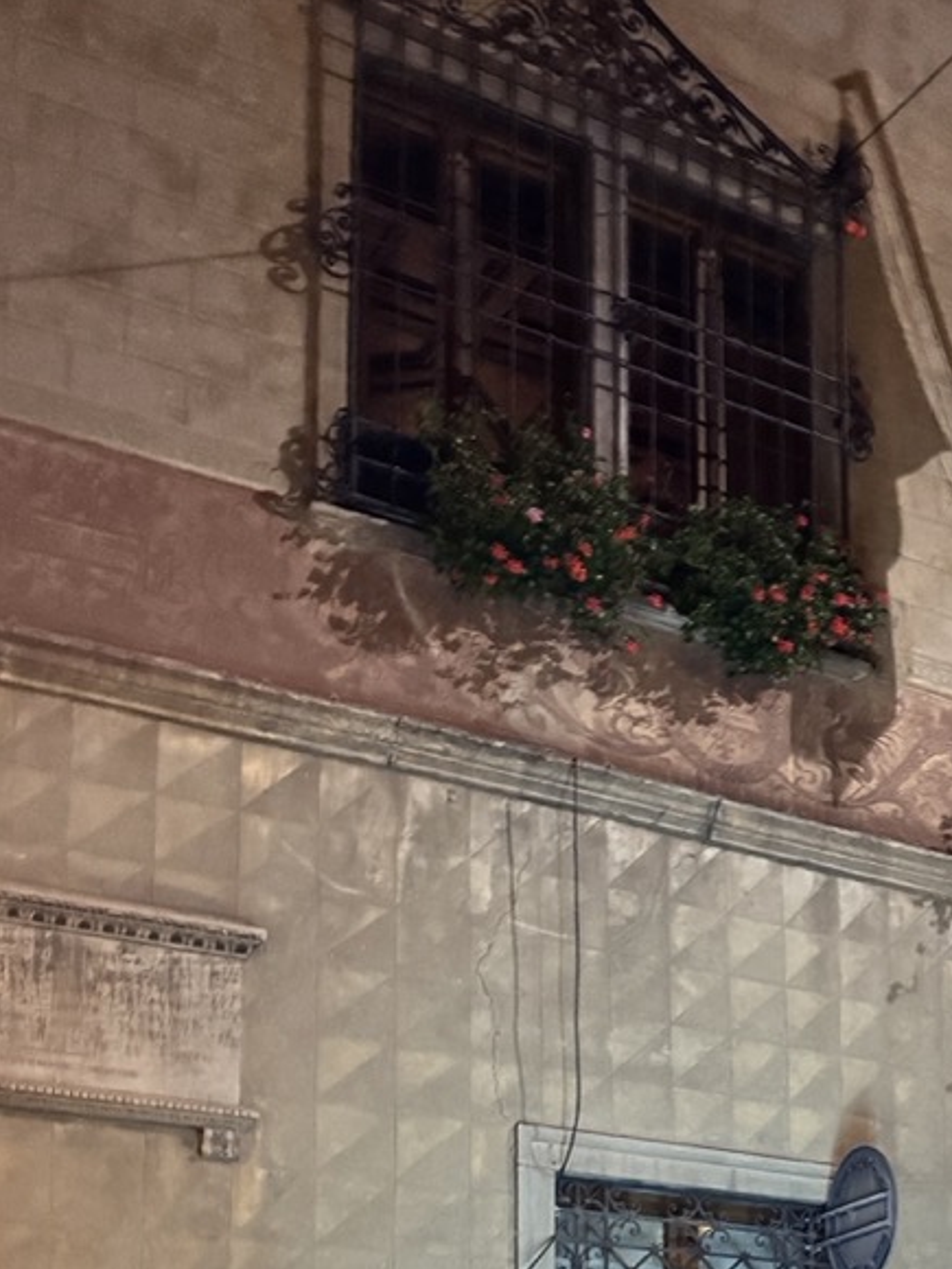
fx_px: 1943
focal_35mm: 53
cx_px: 1048
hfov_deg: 25.5
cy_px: 1378
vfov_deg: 32.1
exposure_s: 1/33
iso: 800
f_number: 1.78
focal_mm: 6.76
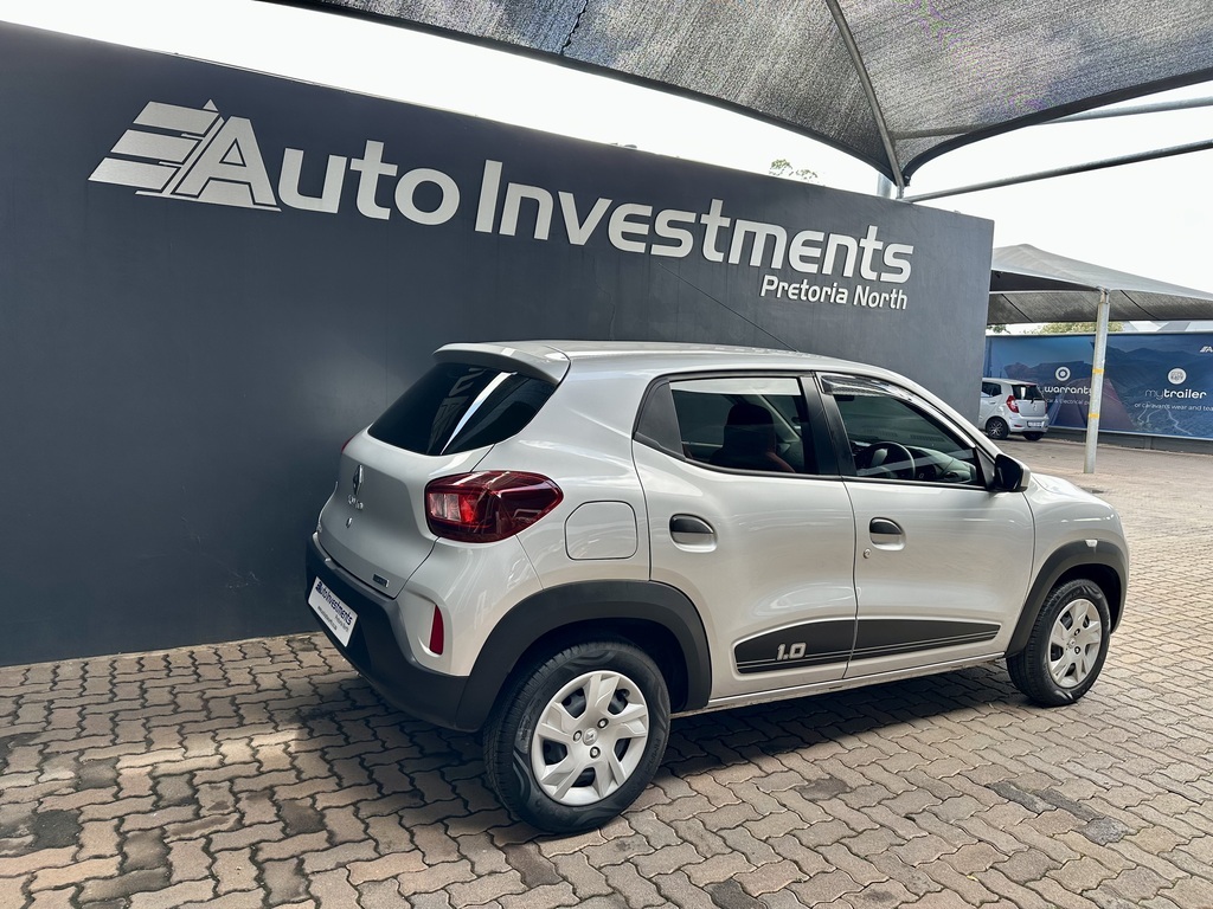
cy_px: 454
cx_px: 606
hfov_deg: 71.6
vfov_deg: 56.8
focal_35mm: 24
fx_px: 841
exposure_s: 1/349
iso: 80
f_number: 1.78
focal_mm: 6.86
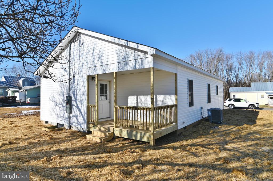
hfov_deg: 78.6
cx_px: 136
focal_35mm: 22
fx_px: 167
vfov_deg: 57.1
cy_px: 90
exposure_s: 1/400
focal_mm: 22
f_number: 8
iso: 100
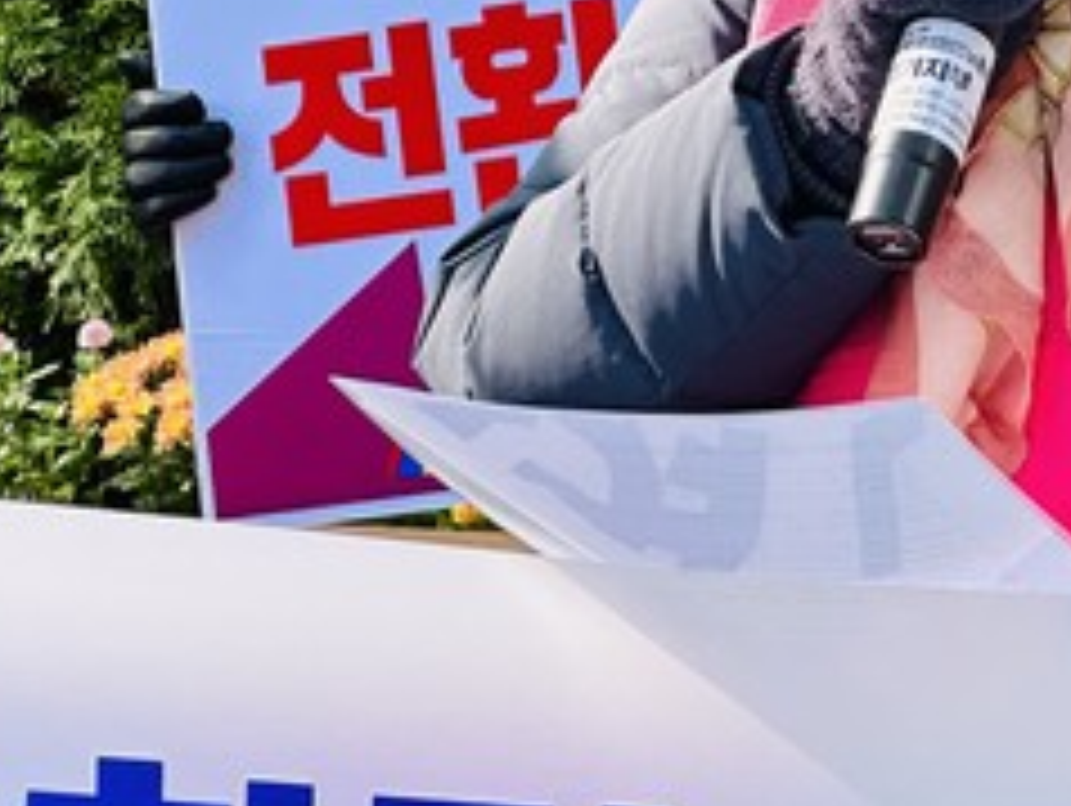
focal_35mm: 194
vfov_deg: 7.6
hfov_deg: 10.1
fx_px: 6008
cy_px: -185
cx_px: 994
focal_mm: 9
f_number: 2.8
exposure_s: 1/99
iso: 40
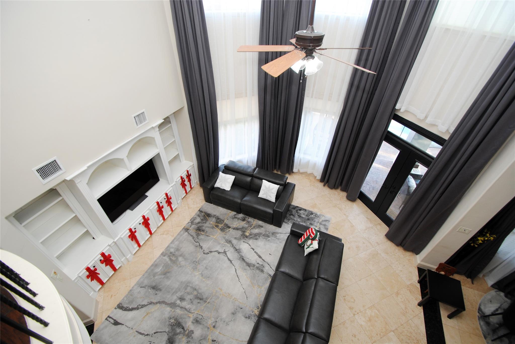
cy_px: 172
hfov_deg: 100.3
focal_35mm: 15
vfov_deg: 77.5
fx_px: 215
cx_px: 258
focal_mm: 10
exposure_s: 1/60
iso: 200
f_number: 4
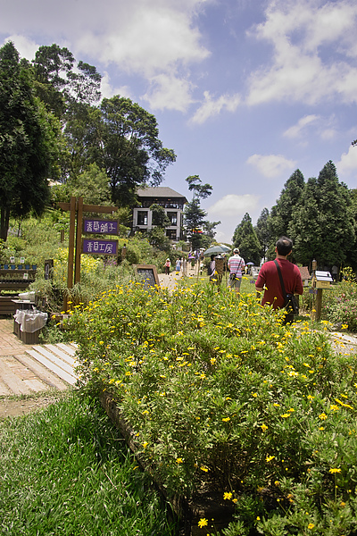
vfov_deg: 60.3
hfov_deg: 42.3
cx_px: 178
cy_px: 268
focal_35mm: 31
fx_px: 461
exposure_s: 1/400
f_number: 5
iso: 100
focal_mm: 18
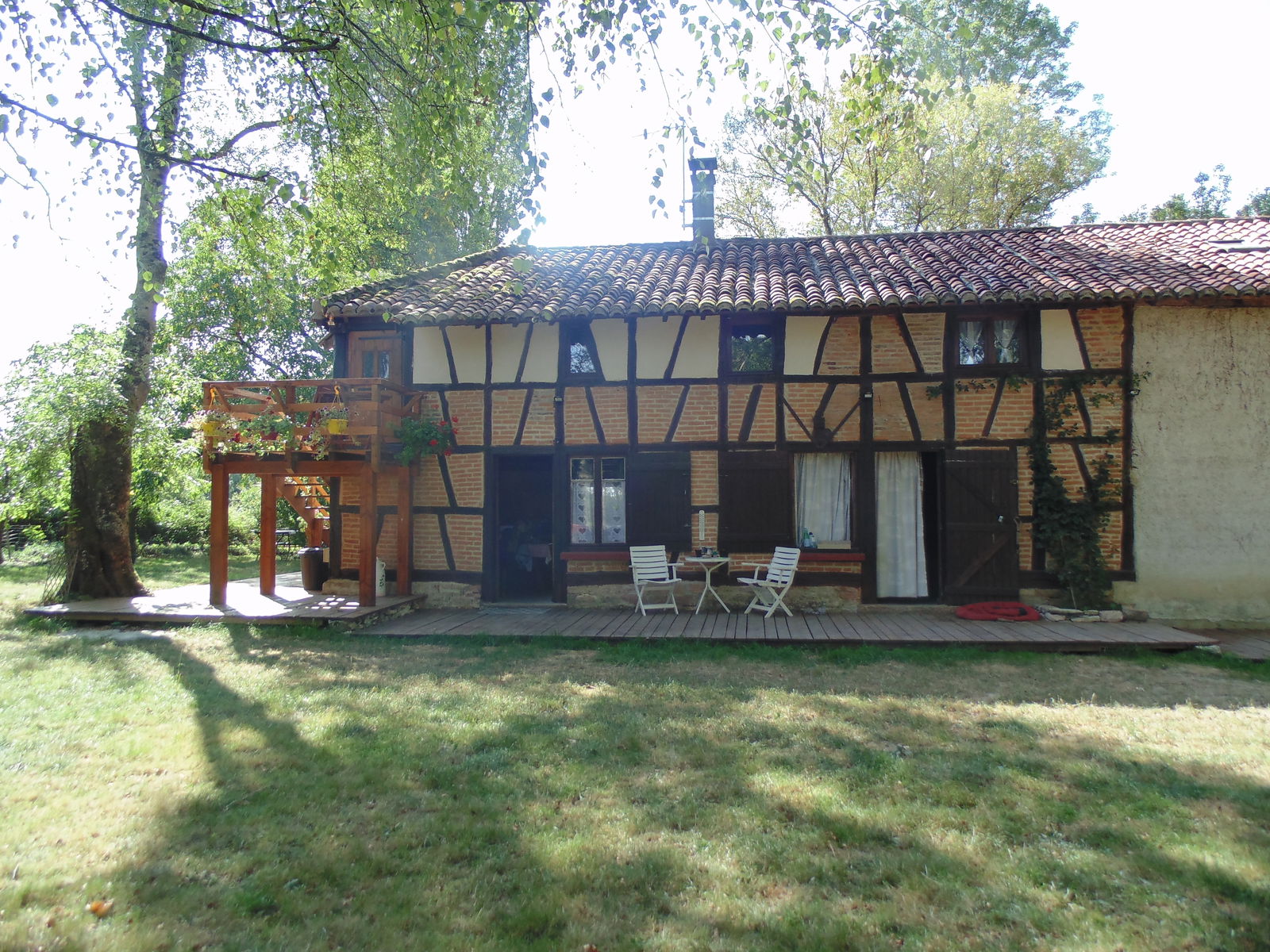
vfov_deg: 54.9
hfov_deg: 69.4
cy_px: 476
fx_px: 917
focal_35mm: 25
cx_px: 635
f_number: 8.9
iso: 80
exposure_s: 1/160
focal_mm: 4.5
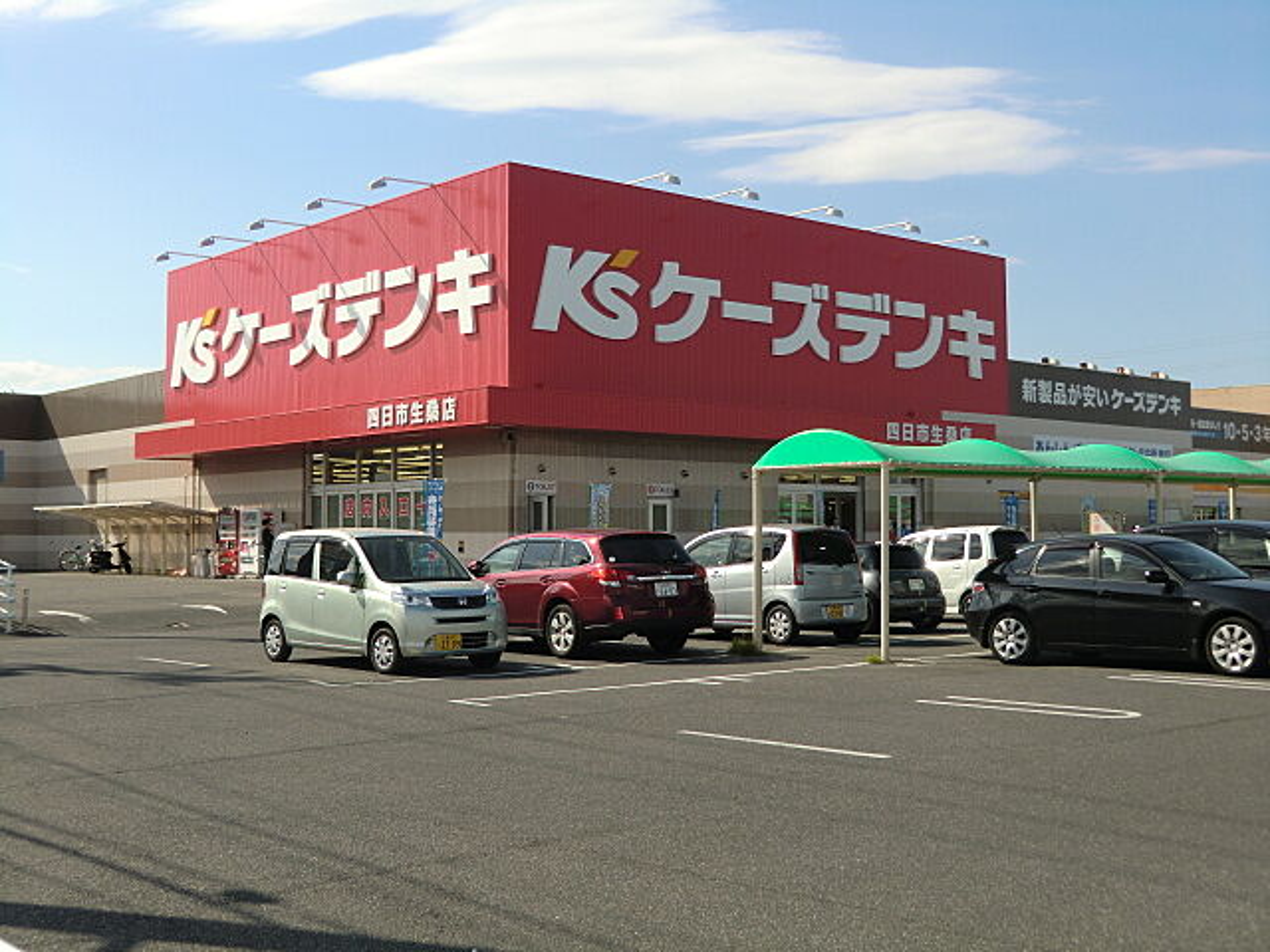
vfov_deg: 36.0
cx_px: 635
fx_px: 1468
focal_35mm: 40
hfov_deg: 46.8
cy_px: 476
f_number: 3.8
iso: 64
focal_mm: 7.1
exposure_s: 1/640
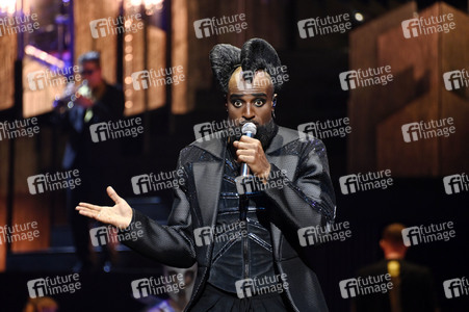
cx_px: 234
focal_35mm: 300
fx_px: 3905
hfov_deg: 6.9
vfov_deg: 4.6
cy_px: 156
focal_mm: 300
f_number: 5.6
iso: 5000
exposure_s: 1/320
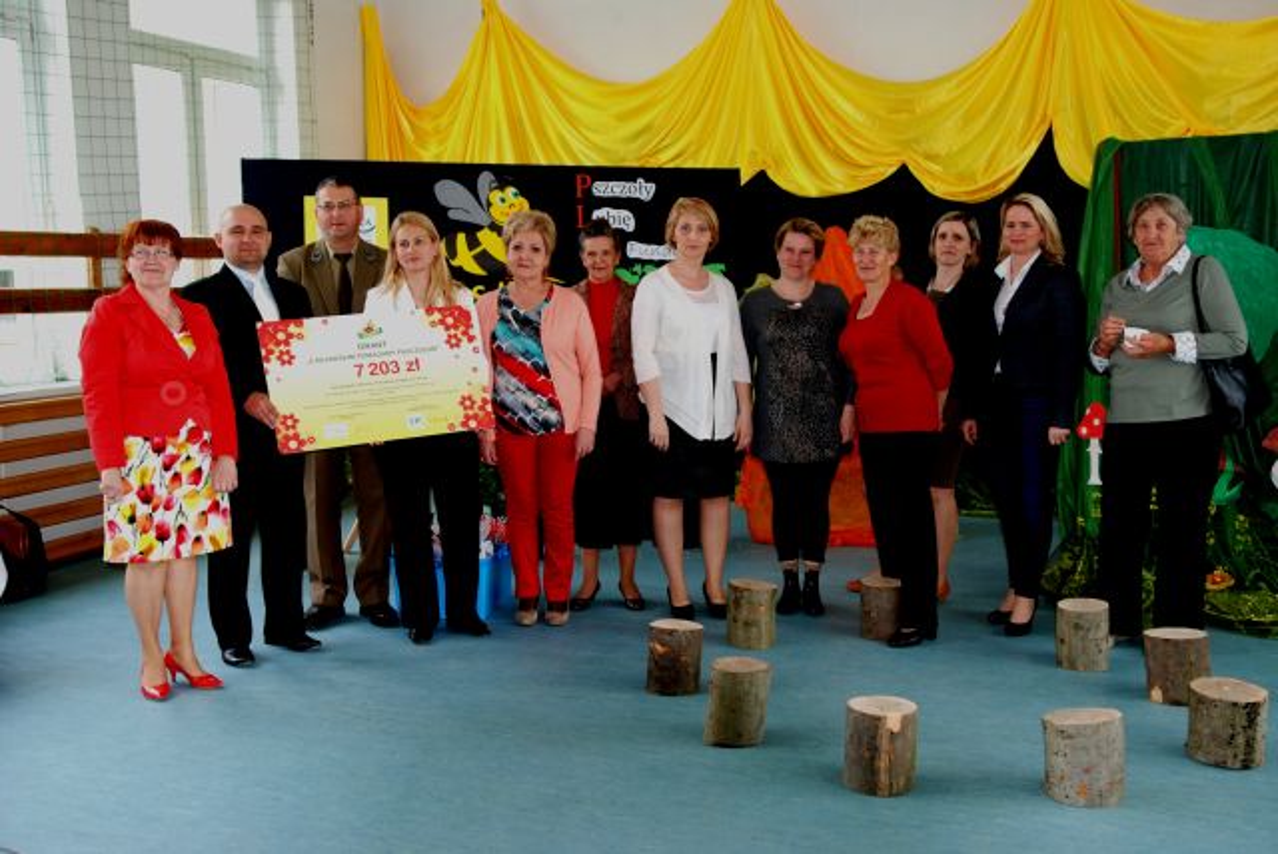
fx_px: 1386
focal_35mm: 39
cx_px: 639
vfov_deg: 34.3
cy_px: 427
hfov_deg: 49.5
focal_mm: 26
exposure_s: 1/60
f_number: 3.5
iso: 200
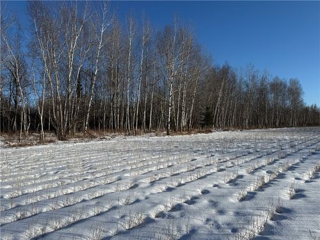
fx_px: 222
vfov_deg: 56.8
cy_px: 120
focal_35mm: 24
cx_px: 160
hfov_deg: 71.6
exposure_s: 1/6711
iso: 80
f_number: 1.78
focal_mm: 6.76
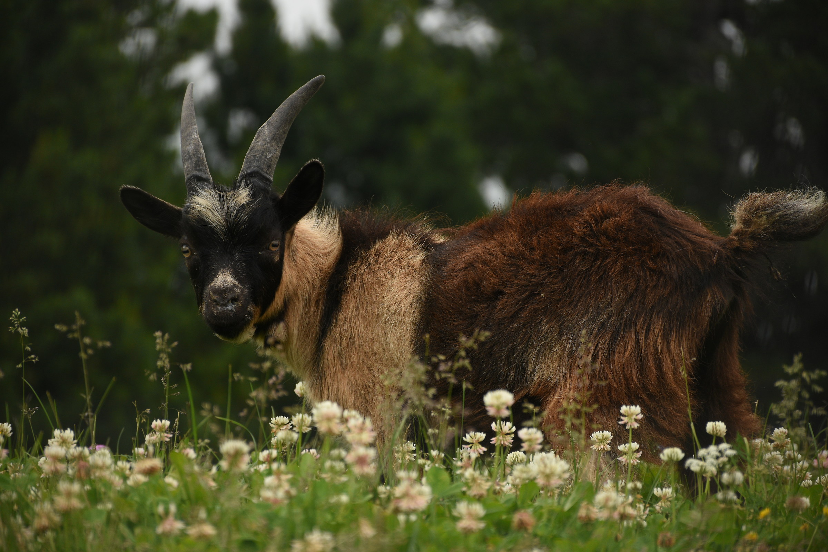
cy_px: 276
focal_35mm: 210
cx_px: 414
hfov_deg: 9.8
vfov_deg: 6.5
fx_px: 4830
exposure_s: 1/500
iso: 400
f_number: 5.6
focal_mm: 140
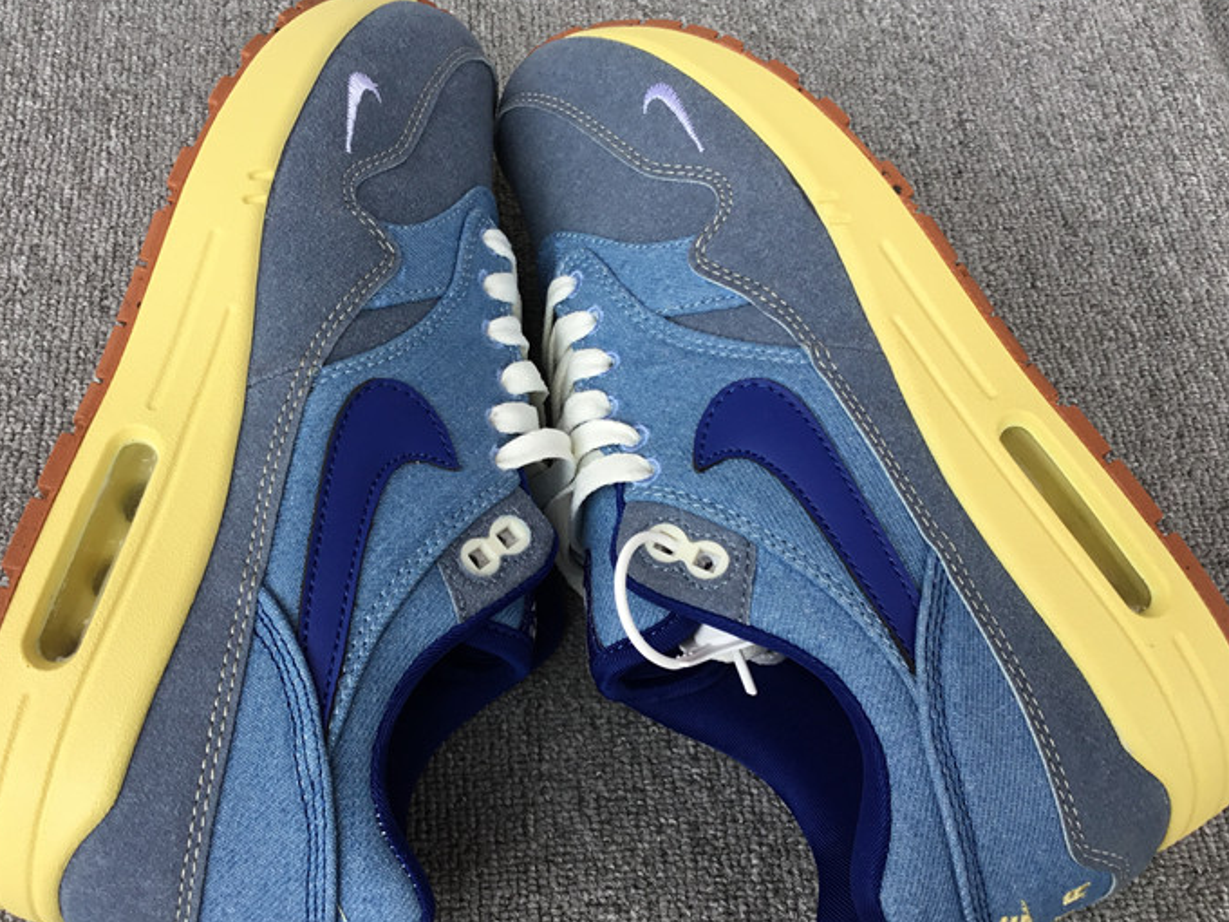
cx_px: 528
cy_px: 467
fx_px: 1456
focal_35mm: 41
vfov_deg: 35.1
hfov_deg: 45.7
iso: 25
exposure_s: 1/103
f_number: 2.4
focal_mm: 3.3
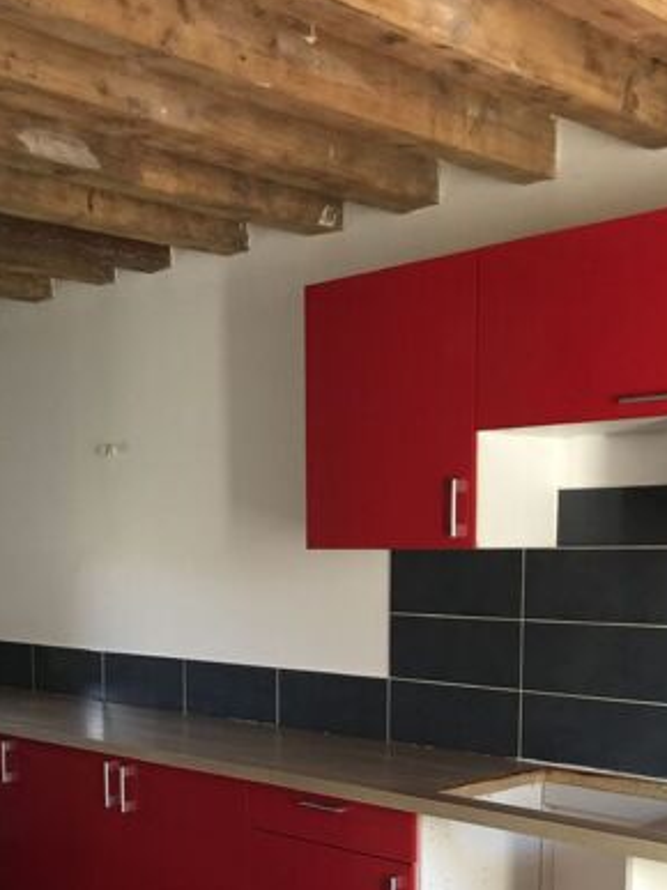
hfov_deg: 30.2
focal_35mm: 48
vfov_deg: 38.1
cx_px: 324
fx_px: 1234
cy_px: 720
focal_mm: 4.15
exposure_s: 1/17
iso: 50
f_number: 2.2
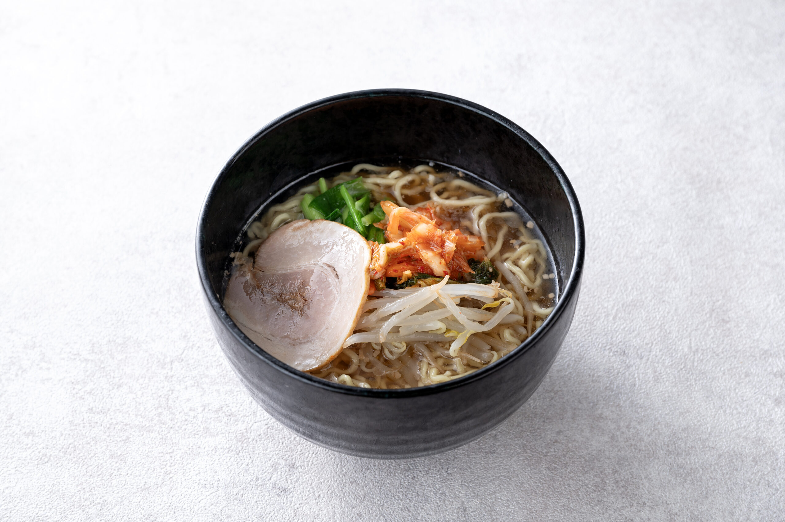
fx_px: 1809
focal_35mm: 83
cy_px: 261
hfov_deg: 24.5
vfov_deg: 16.4
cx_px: 392
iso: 160
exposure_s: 1/200
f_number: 8
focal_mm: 83
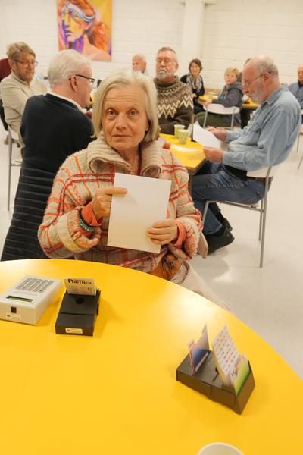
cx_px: 152
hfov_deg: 46.4
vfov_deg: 65.5
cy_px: 228
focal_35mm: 28
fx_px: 353
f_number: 2
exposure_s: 1/80
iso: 400
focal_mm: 12.5
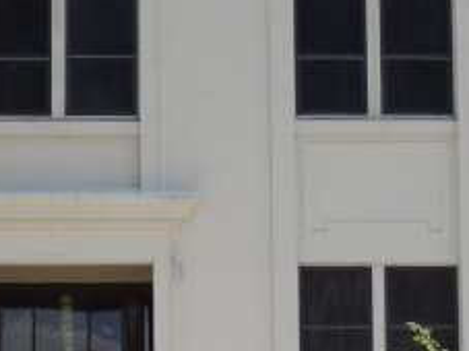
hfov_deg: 10.2
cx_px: 83
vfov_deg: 7.6
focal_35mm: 194
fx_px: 2627
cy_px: 289
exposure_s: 1/1000
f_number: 3.4
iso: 100
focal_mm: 7.6
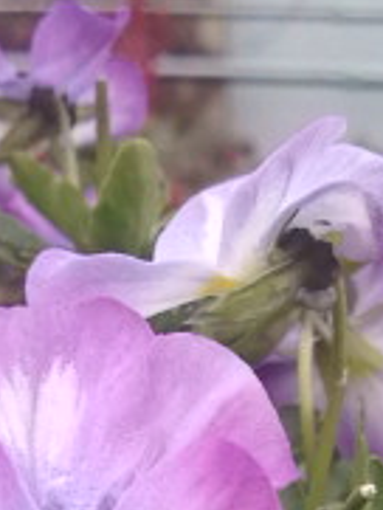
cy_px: 716
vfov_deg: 16.2
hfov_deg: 13.1
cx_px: 99
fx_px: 1665
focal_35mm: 113
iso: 64
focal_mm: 3.3
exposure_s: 1/44.6
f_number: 2.8
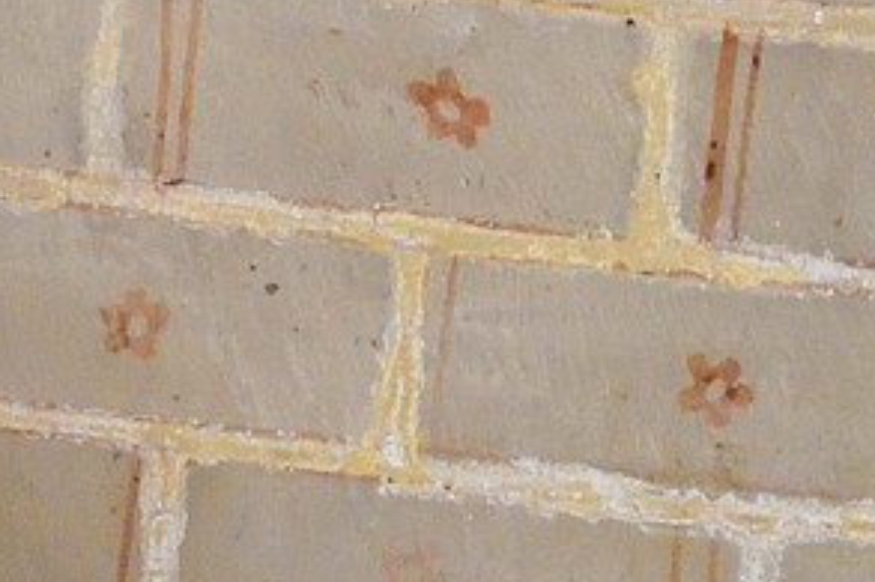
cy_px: -585
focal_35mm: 1093
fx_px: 26550
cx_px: -1266
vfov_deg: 1.3
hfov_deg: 1.9
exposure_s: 1/50
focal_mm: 200
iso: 1600
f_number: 5.6
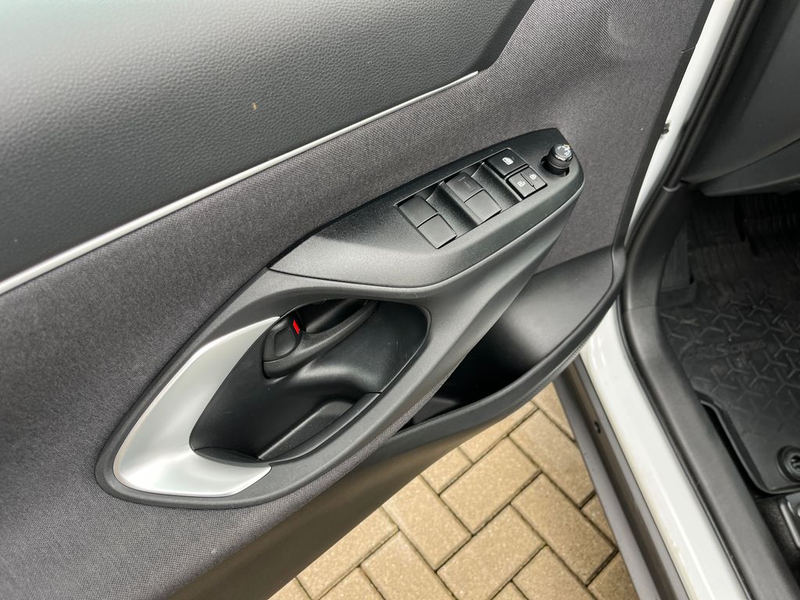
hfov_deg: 67.3
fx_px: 601
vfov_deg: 53.1
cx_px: 400
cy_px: 300
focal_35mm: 26
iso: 125
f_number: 1.6
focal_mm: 5.1
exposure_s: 1/121
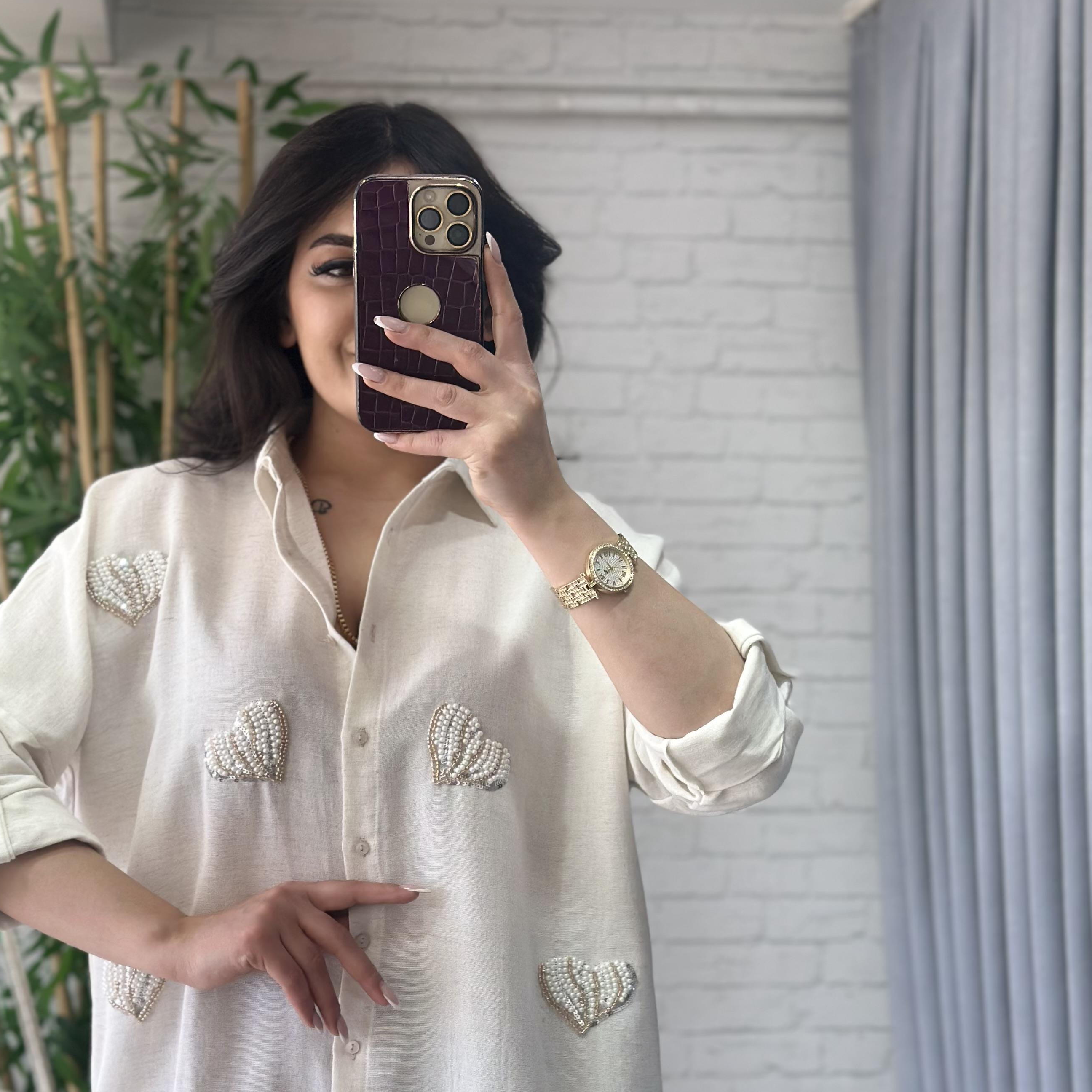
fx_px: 2356
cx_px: 518
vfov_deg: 26.1
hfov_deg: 26.1
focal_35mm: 66
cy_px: 650
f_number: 1.78
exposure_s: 1/256
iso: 80
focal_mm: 6.86
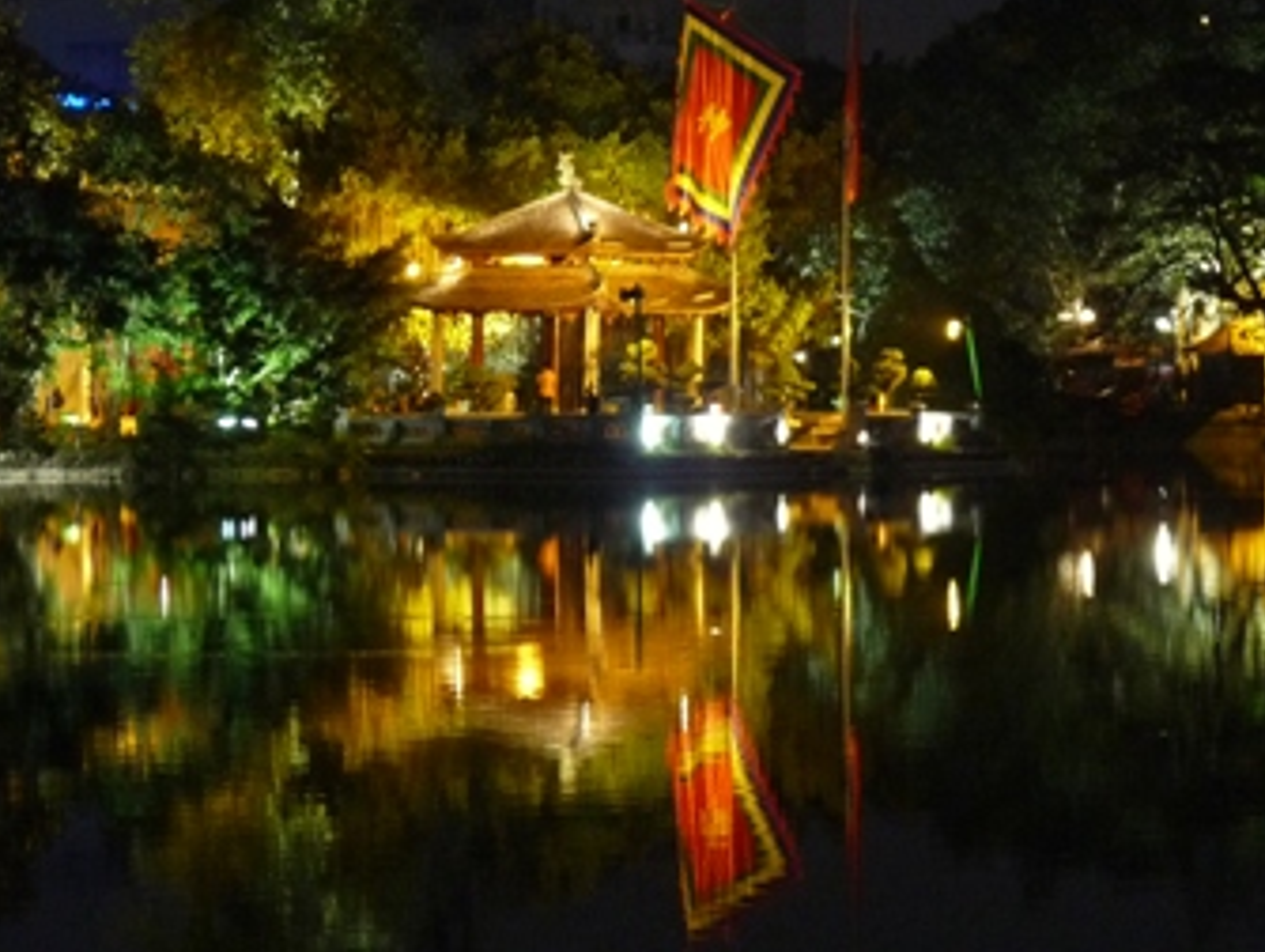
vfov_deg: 9.6
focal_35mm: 155
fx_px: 5670
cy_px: 491
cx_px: 712
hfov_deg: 12.7
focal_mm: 14.9
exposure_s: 1/3.2
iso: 400
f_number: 3.4
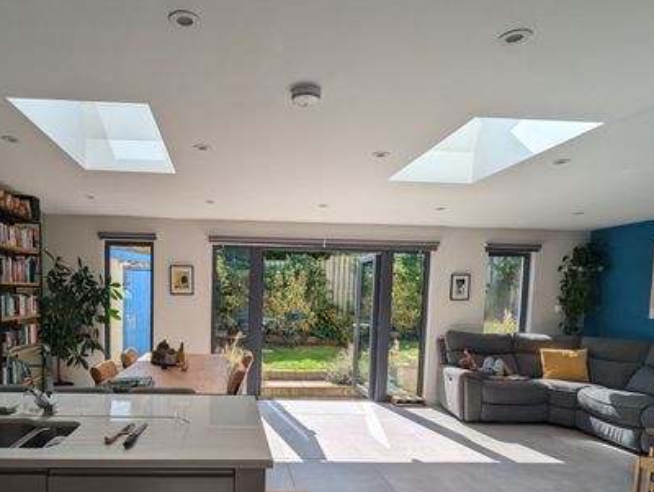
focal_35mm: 24
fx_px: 454
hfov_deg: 70.5
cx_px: 250
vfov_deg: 55.5
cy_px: 337
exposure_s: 1/1420
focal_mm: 2.35
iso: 53
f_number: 2.2
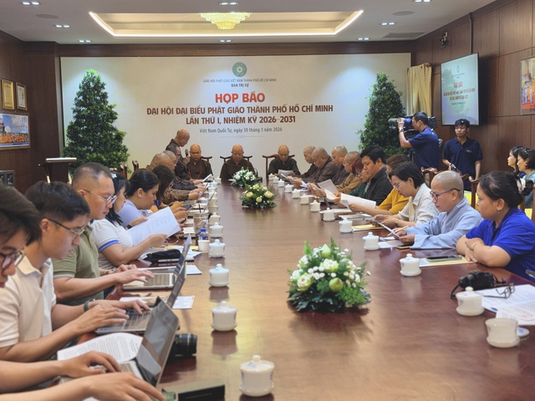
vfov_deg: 30.3
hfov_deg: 39.7
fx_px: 742
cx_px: 268
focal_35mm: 48
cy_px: 200
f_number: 1.78
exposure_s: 1/50
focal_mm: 6.76
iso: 50
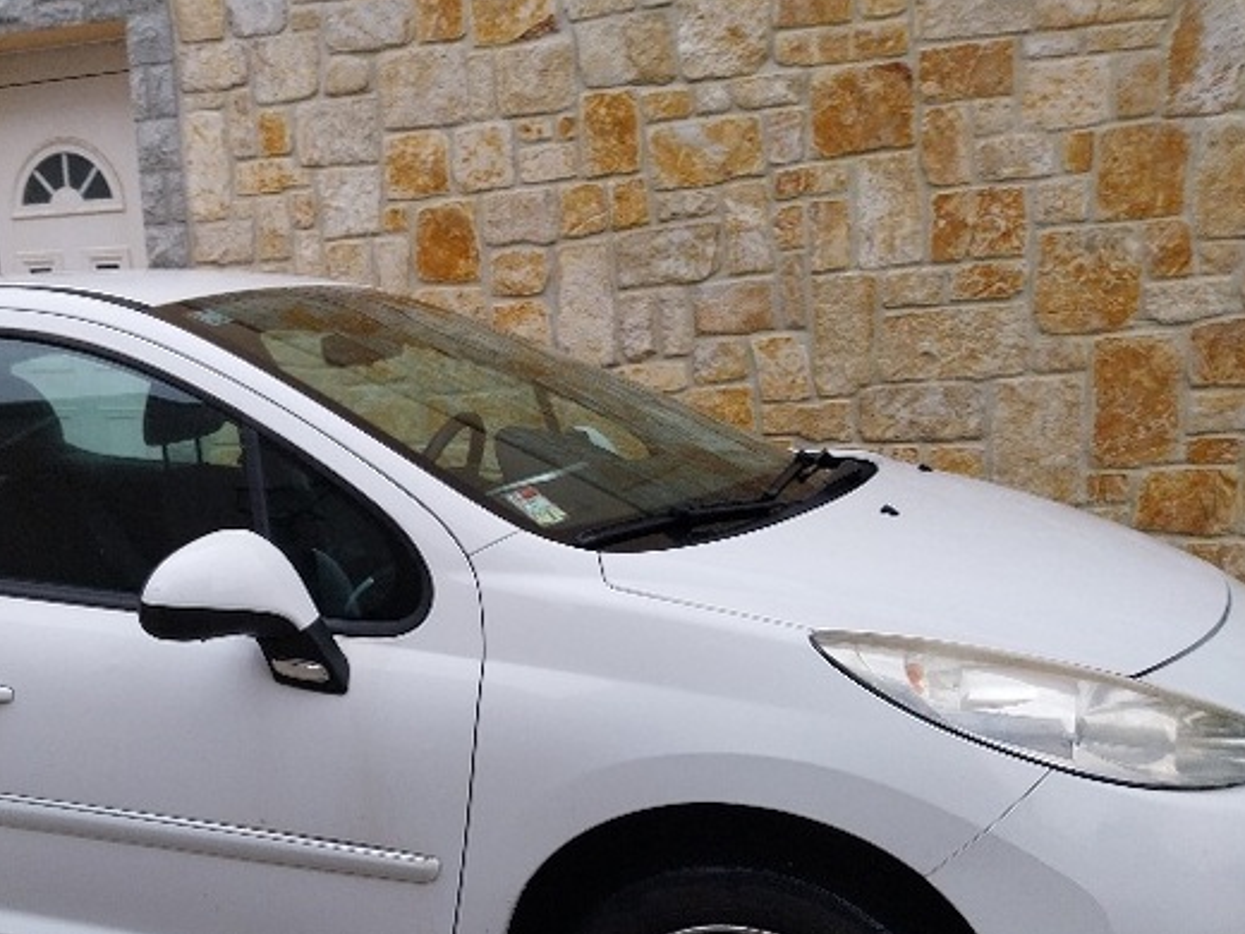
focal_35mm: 40
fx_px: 1439
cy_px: 673
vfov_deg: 35.3
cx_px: 371
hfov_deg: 45.7
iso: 50
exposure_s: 1/100
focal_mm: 4
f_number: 1.8
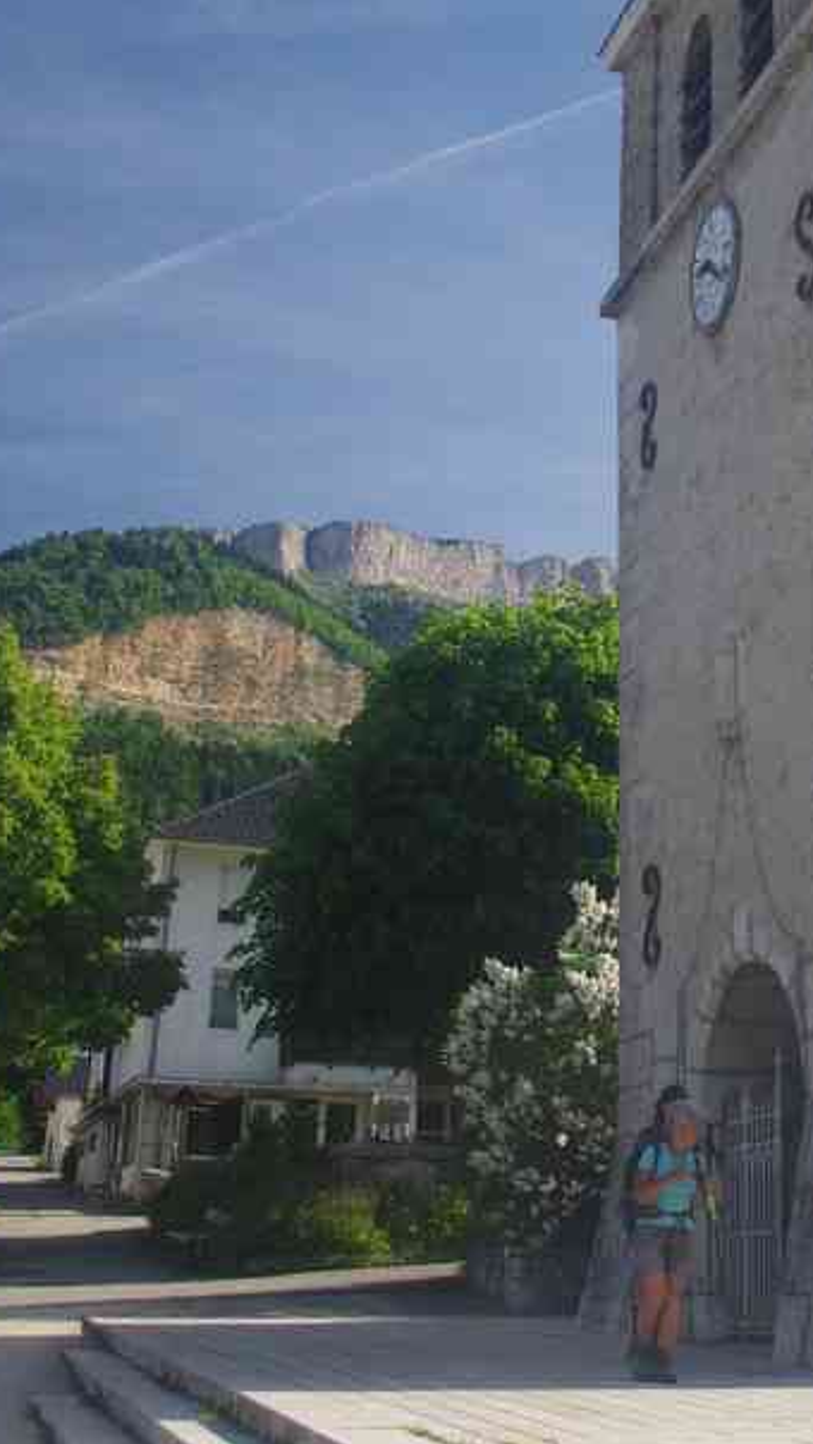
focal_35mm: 52
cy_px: 424
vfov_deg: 39.1
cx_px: 689
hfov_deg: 22.6
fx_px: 1992
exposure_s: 1/60
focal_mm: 20
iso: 200
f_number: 11
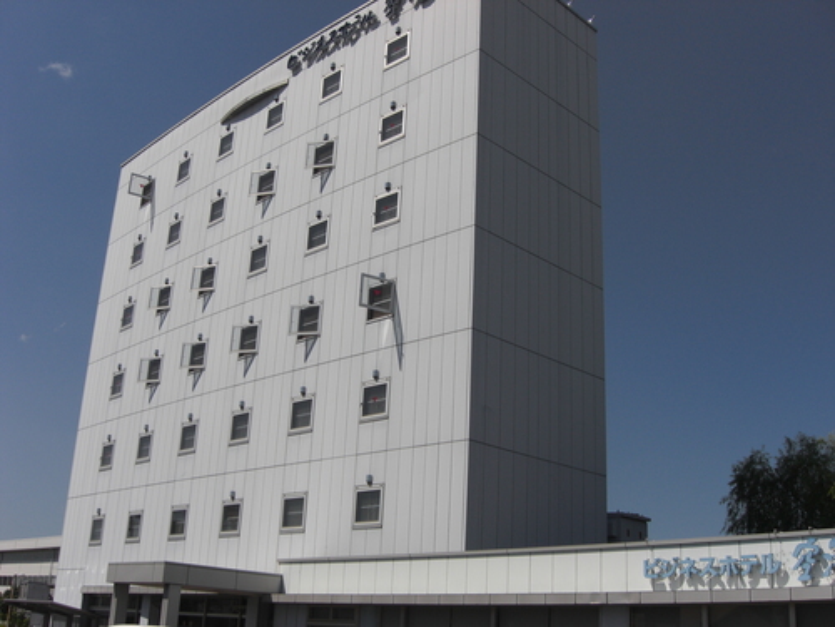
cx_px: 418
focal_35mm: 38
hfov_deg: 49.0
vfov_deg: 37.7
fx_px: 917
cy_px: 314
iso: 80
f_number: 8
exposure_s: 1/500
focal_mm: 7.9
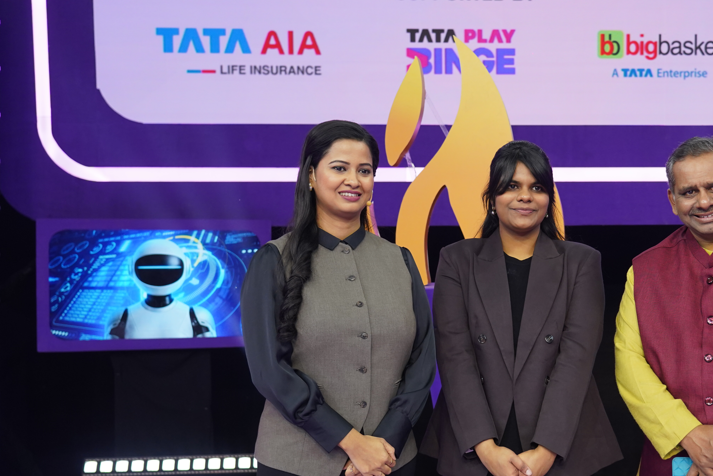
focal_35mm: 49
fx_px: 970
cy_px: 274
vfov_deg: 27.5
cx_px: 504
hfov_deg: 39.6
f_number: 4
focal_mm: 33
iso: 1600
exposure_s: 1/160
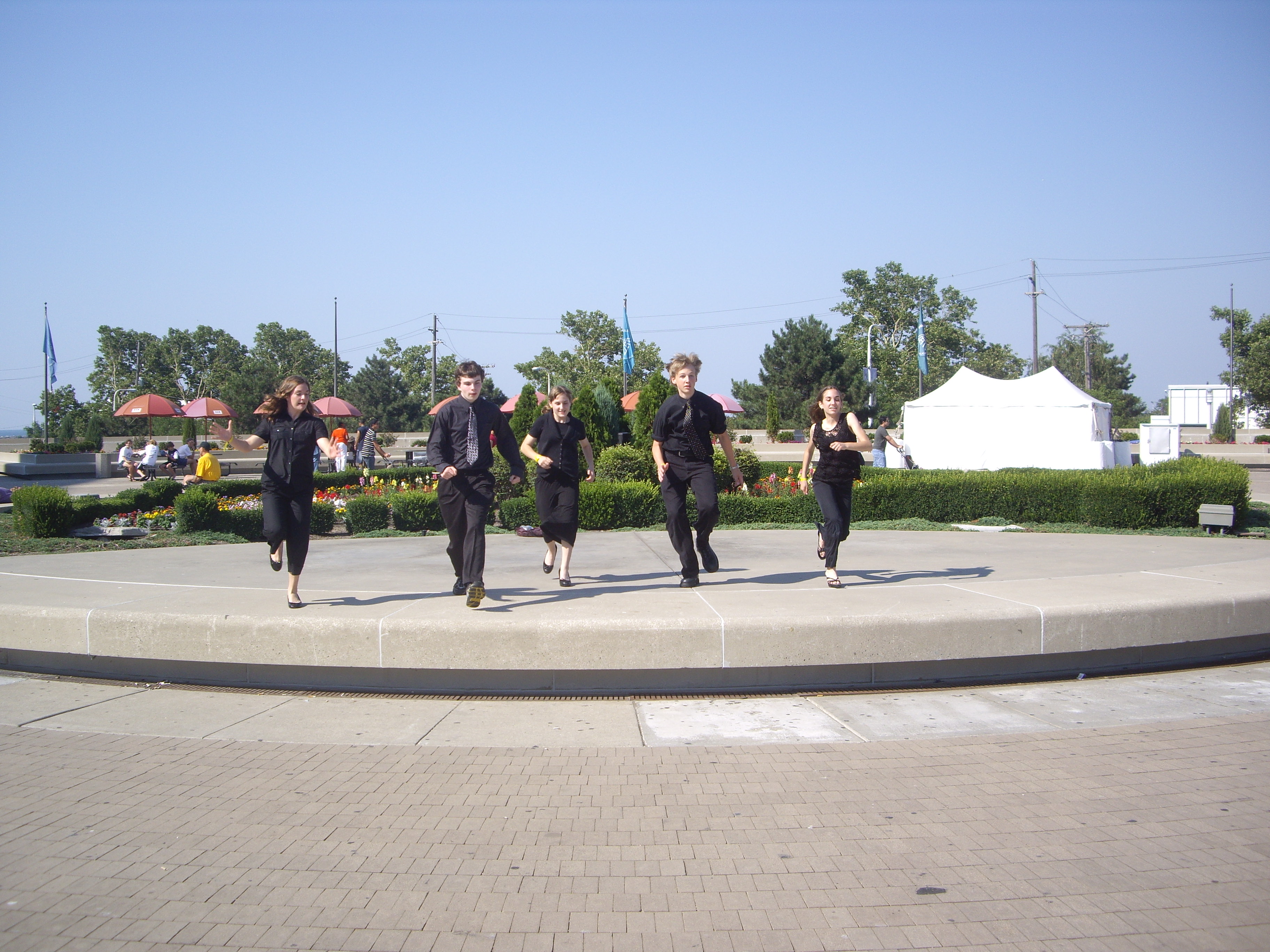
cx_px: 635
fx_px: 1394
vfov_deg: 37.7
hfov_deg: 49.0
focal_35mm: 38
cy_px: 476
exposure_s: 1/800
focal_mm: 7.9
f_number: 2.8
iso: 64
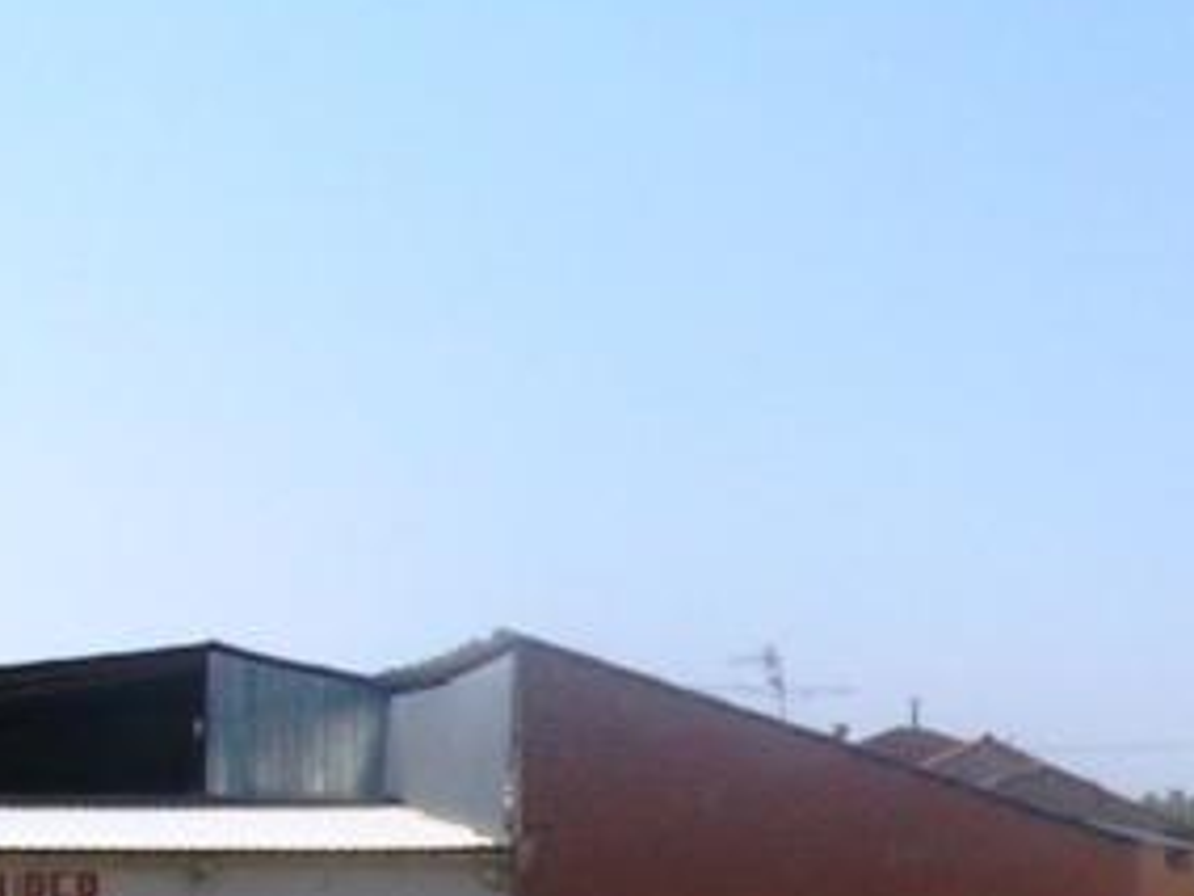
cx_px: 1434
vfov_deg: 10.8
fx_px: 4726
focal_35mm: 137
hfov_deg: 14.0
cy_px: 757
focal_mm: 5.8
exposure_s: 1/328
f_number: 5.6
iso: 50
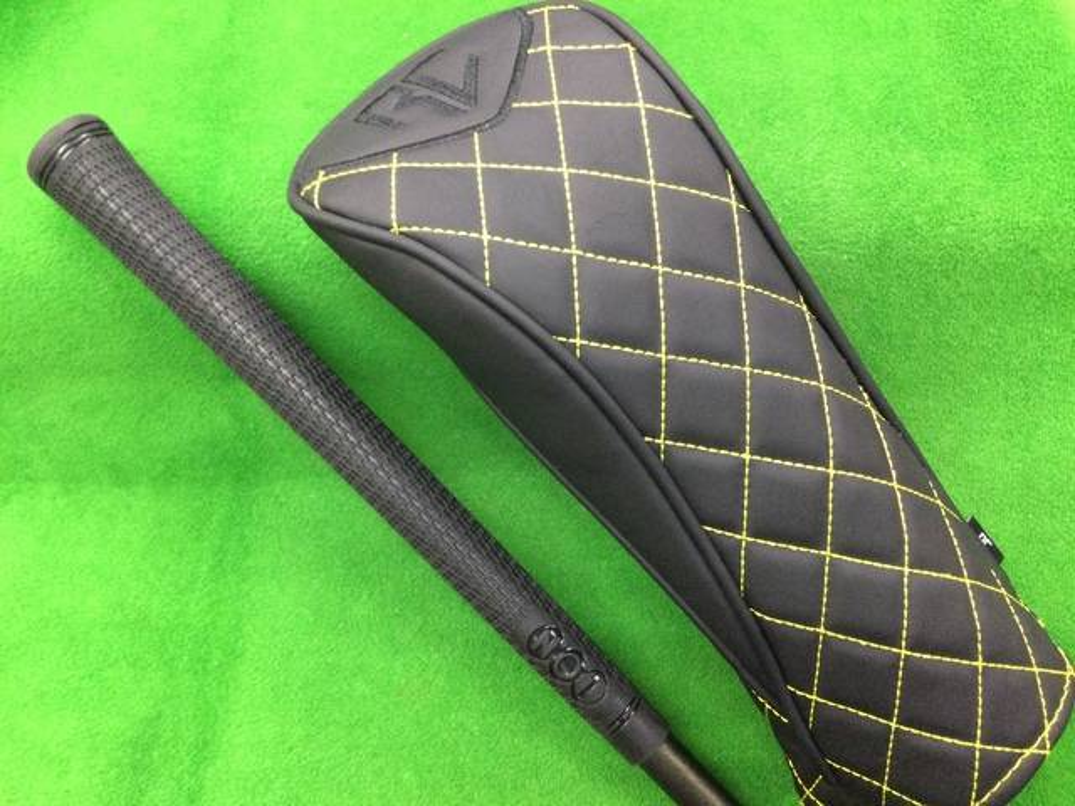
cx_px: 538
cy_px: 403
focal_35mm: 31
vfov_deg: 45.4
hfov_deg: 58.4
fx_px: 963
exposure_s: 1/30
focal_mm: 3.3
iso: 200
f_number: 2.4
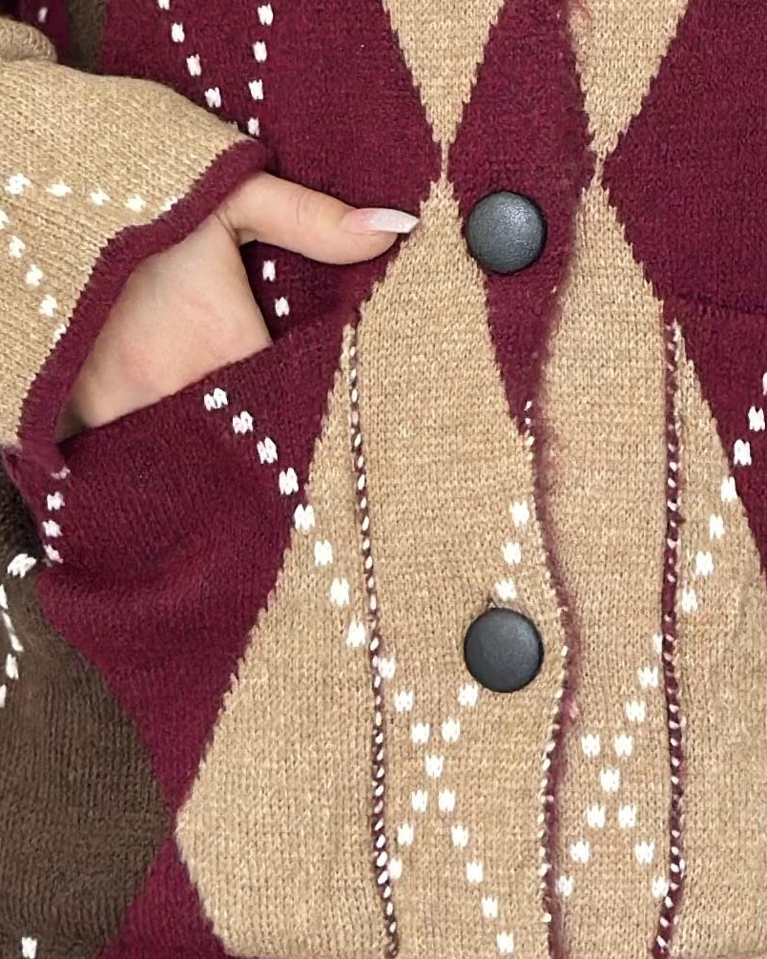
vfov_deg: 10.1
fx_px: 5335
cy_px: -261
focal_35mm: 188
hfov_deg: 8.2
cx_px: 744
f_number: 1.78
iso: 125
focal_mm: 6.86
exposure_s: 1/91
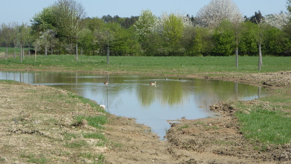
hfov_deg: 17.0
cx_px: 145
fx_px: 973
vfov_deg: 9.6
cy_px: 71
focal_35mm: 126
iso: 100
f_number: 5.1
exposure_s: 1/400
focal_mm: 20.6
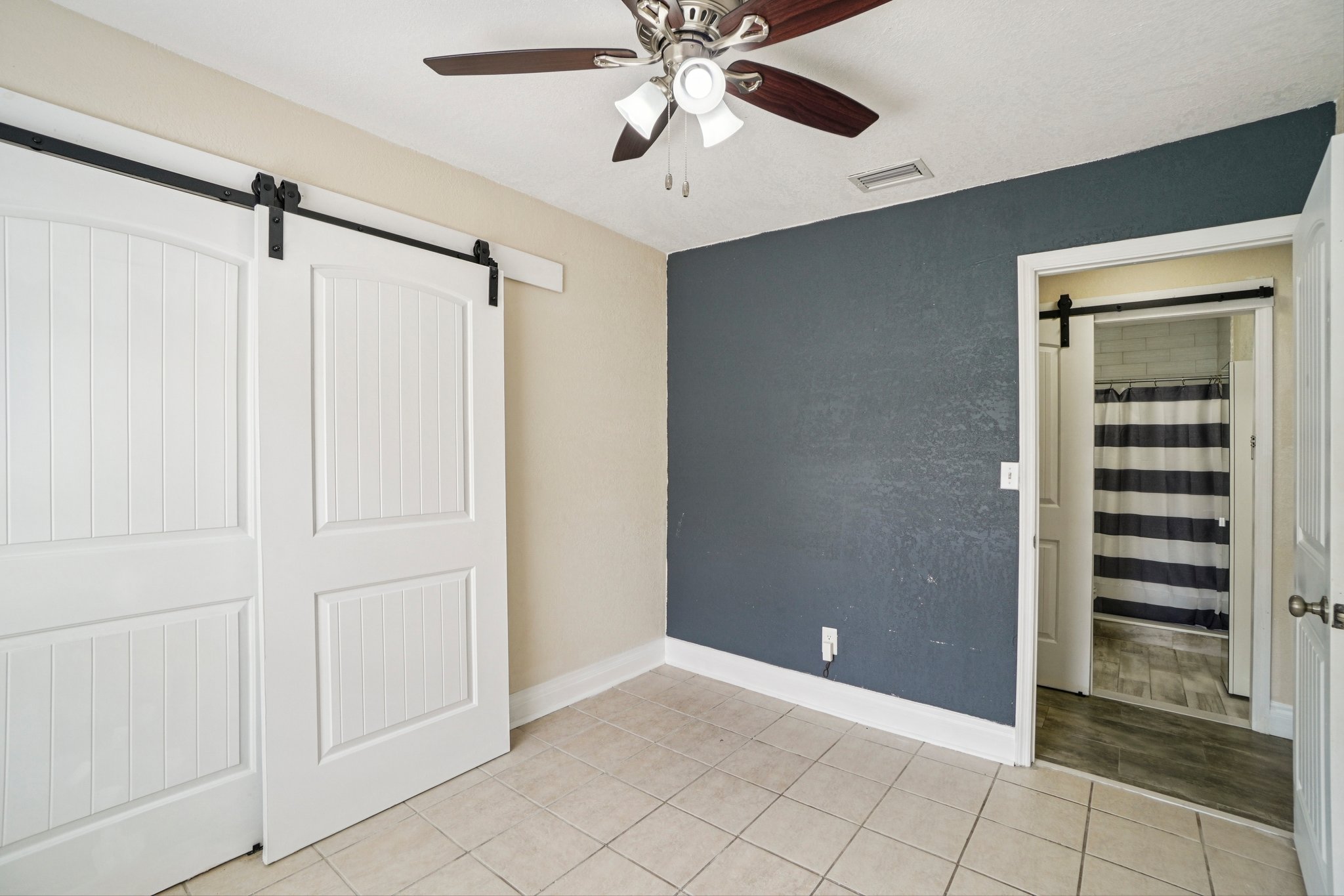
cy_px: 448
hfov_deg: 100.4
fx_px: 560
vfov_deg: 77.3
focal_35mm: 15
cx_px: 672
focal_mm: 10
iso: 200
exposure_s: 1/30
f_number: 8
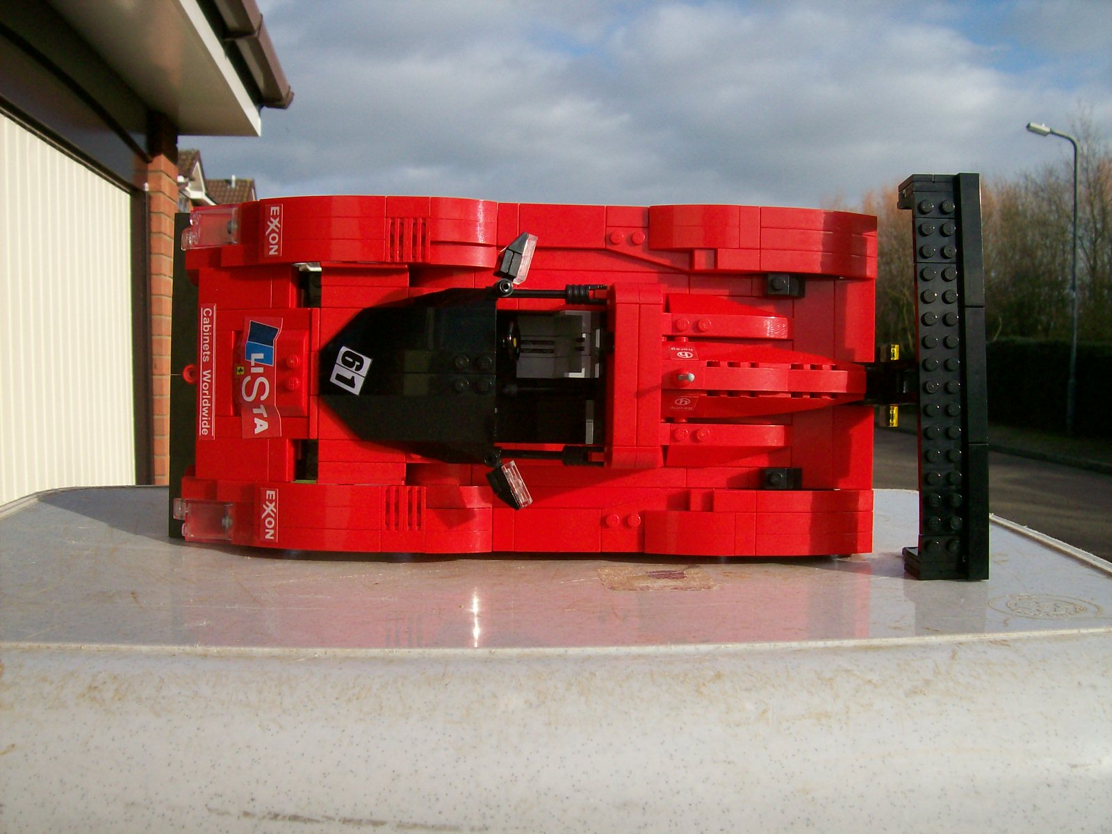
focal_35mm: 36
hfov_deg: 51.4
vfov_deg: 39.7
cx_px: 556
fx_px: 1156
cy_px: 417
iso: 80
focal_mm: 6
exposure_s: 1/618
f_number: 4.8
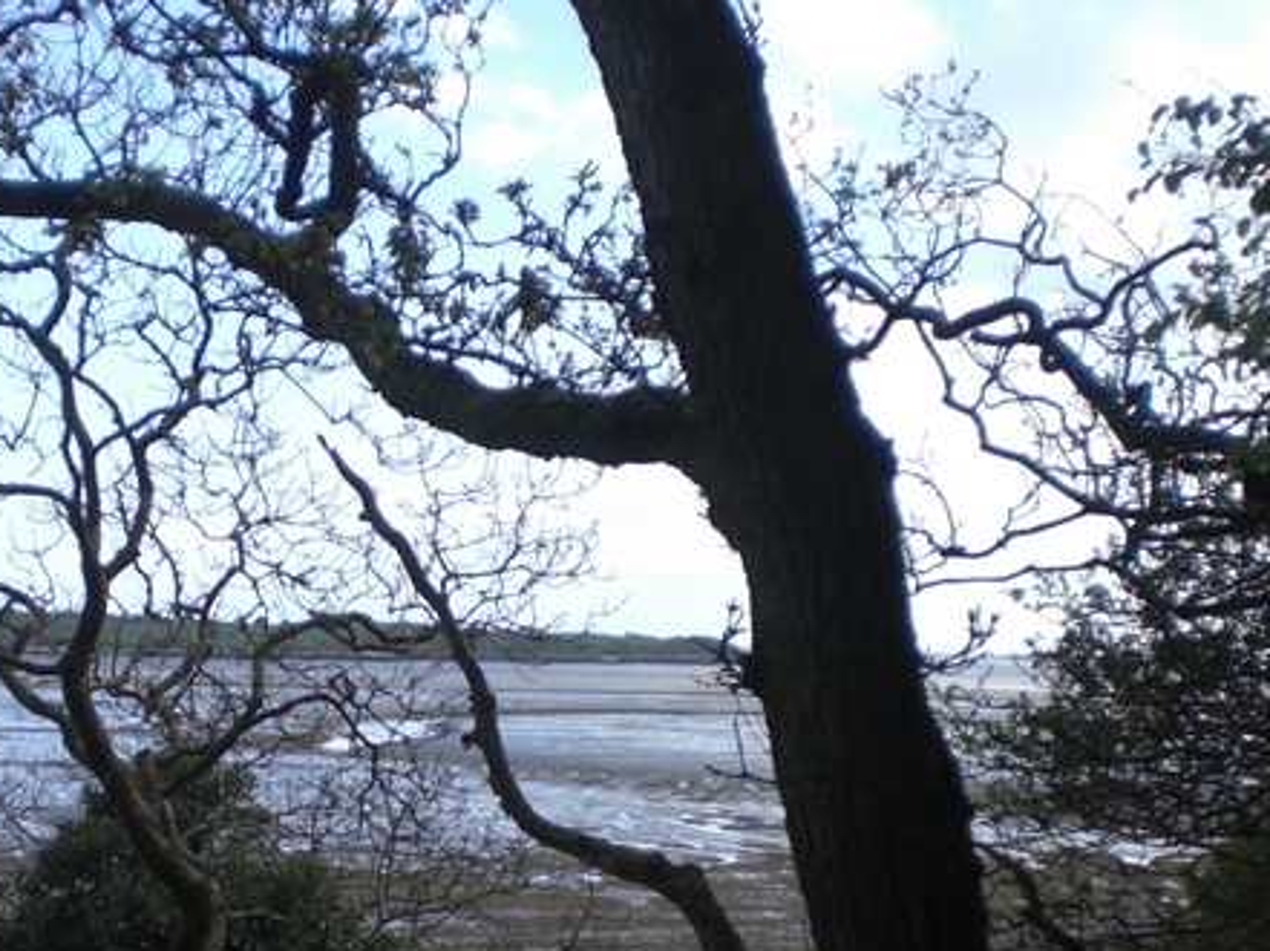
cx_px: 141
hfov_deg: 27.2
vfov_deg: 20.9
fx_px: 2529
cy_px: 816
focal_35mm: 69
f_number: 3.1
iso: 50
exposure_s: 1/320
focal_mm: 6.3
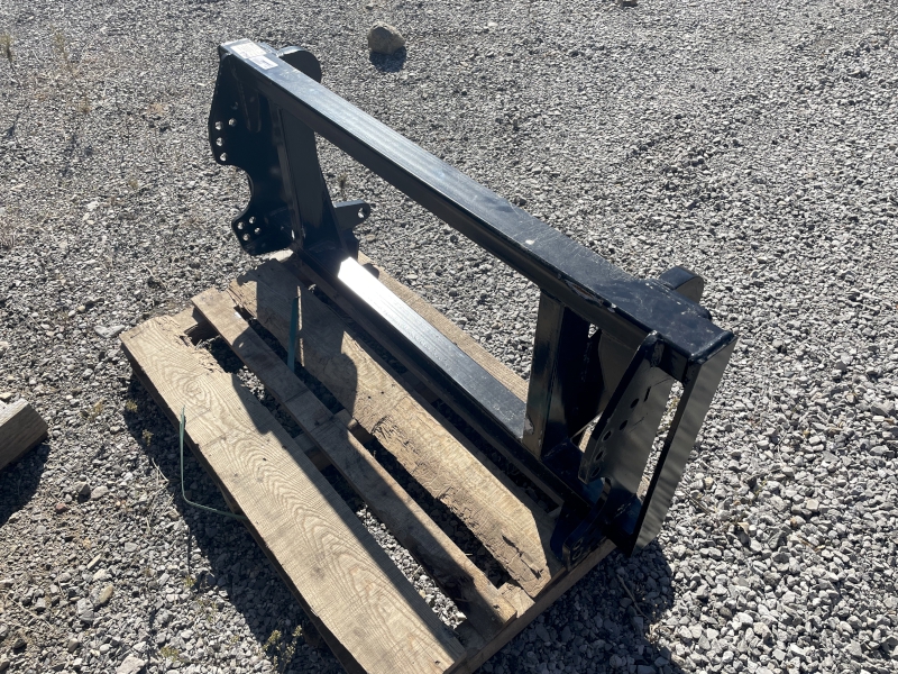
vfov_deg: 53.1
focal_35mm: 26
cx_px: 449
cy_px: 337
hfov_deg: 67.3
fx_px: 674
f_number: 1.6
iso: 32
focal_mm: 4.2
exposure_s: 1/2882
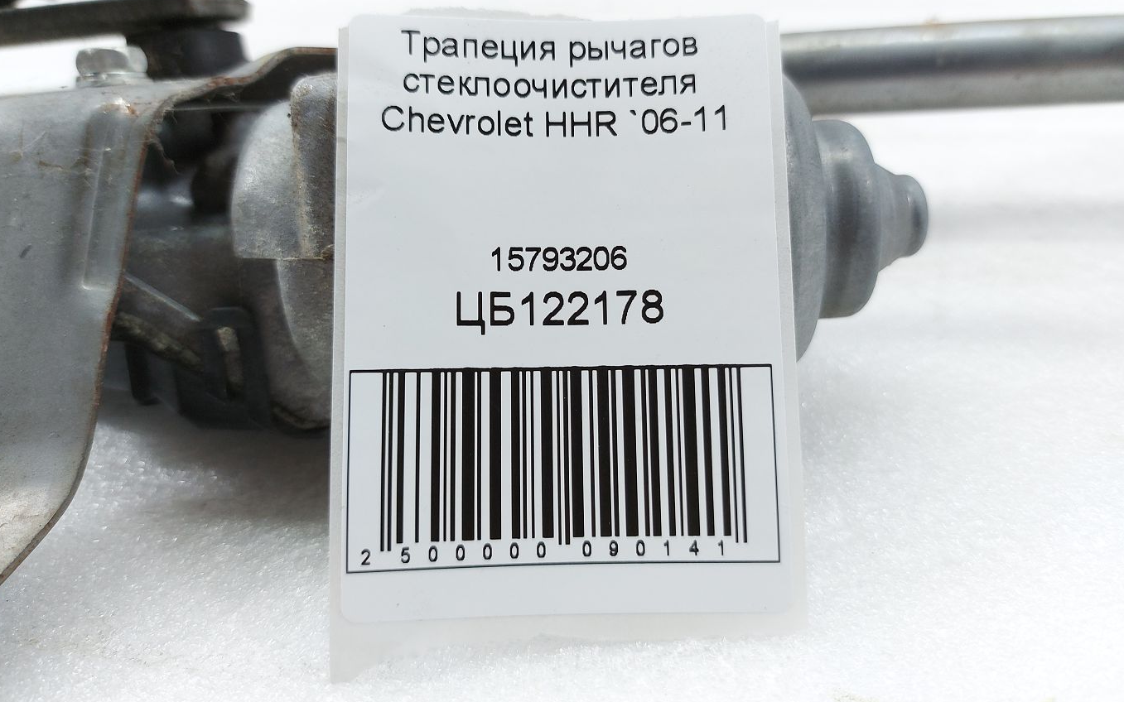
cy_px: 291
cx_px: 553
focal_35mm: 26
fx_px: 796
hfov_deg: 70.4
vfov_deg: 47.4
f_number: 1.8
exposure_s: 1/50
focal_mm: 5.23
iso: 64
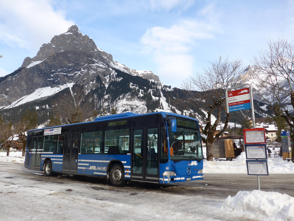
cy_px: 110
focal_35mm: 29
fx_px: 246
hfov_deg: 61.7
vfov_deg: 48.2
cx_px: 147
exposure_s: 1/640
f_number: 2.8
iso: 80
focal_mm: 6
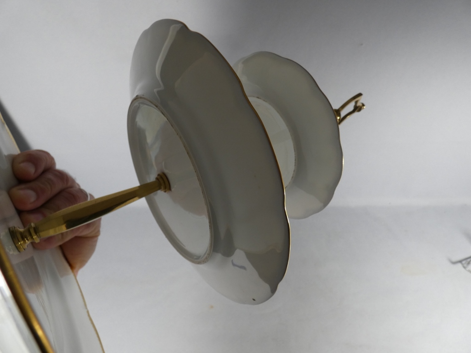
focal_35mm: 20
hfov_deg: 81.7
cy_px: 176
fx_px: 272
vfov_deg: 66.0
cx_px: 236
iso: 100
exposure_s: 1/60
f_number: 2.8
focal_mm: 3.6
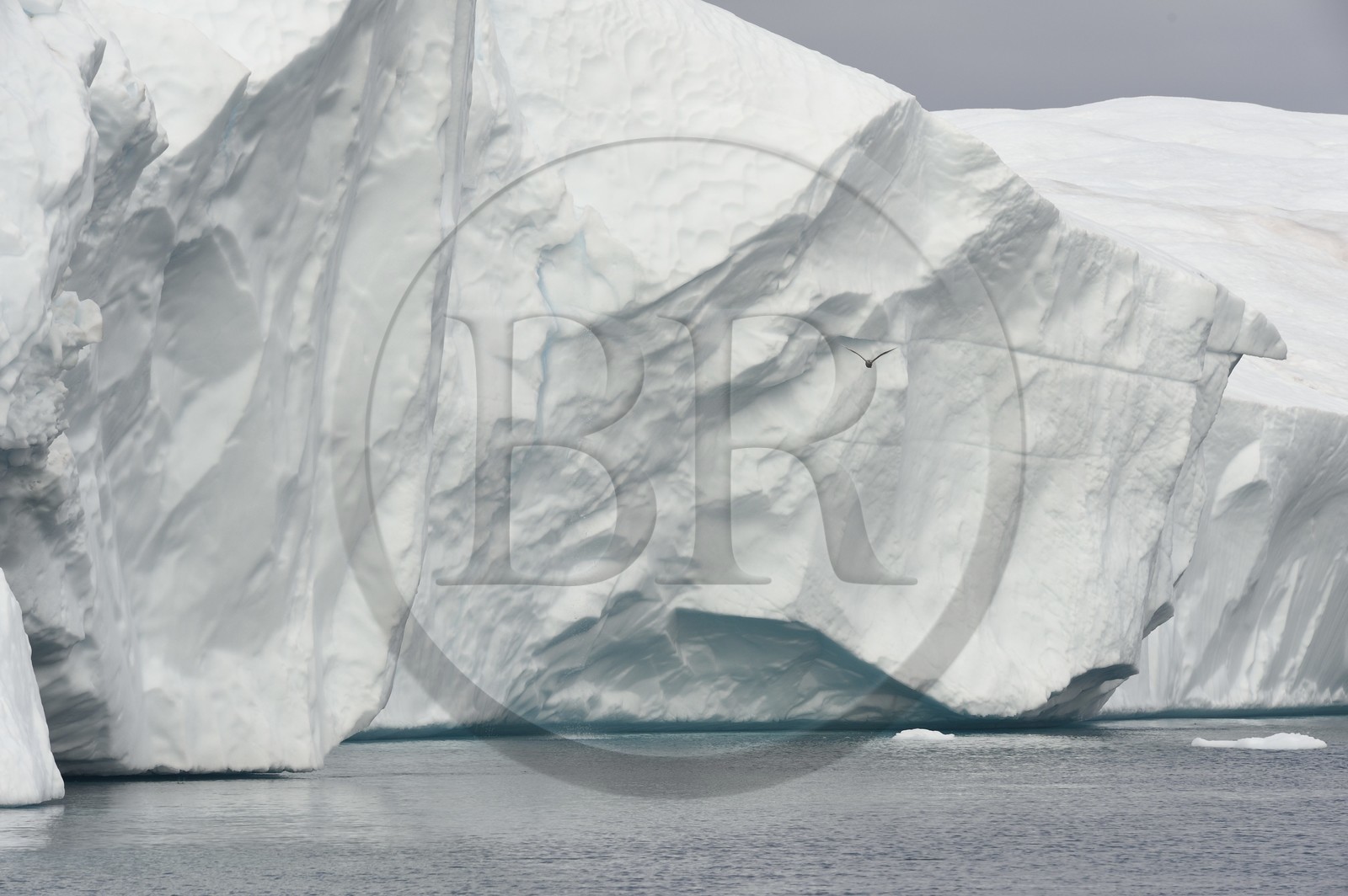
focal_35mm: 280
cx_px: 674
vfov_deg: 4.9
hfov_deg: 7.4
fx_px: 10476
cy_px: 448
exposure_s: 1/640
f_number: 10
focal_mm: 280
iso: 400
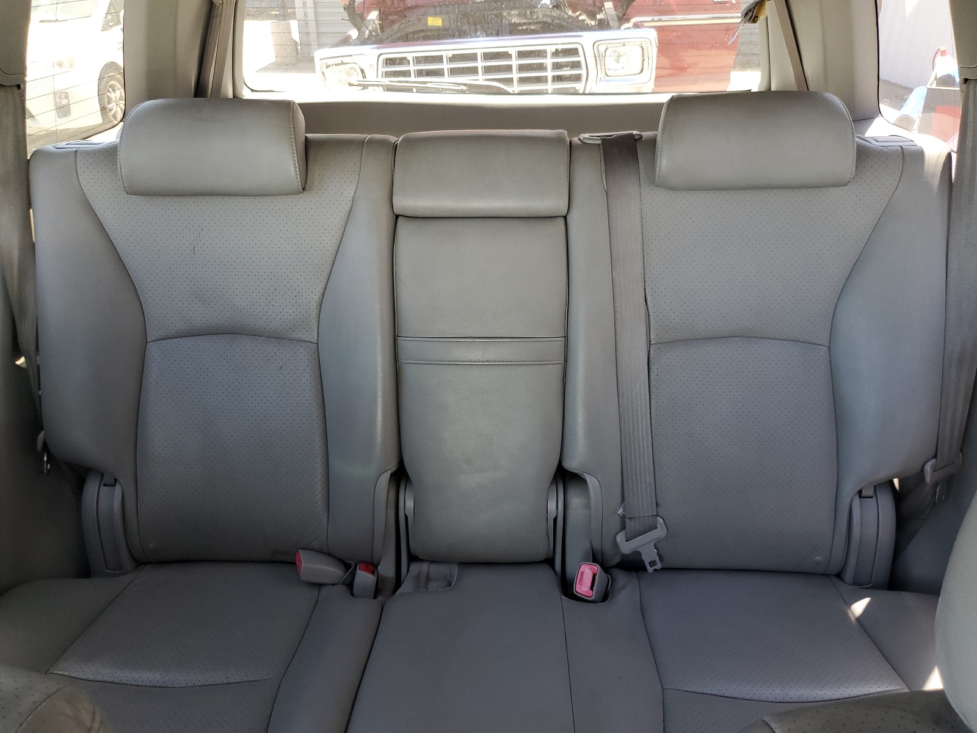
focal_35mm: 26
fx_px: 734
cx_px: 488
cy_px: 366
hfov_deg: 67.3
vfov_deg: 53.1
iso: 90
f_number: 1.5
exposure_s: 1/120
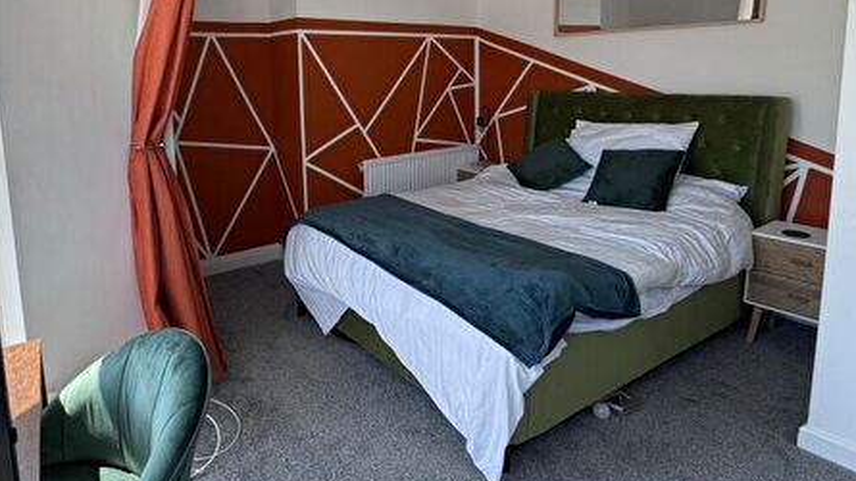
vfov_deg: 46.7
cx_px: 333
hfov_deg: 75.3
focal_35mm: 24
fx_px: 545
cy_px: 149
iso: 50
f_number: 2.2
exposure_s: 1/99
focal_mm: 2.22
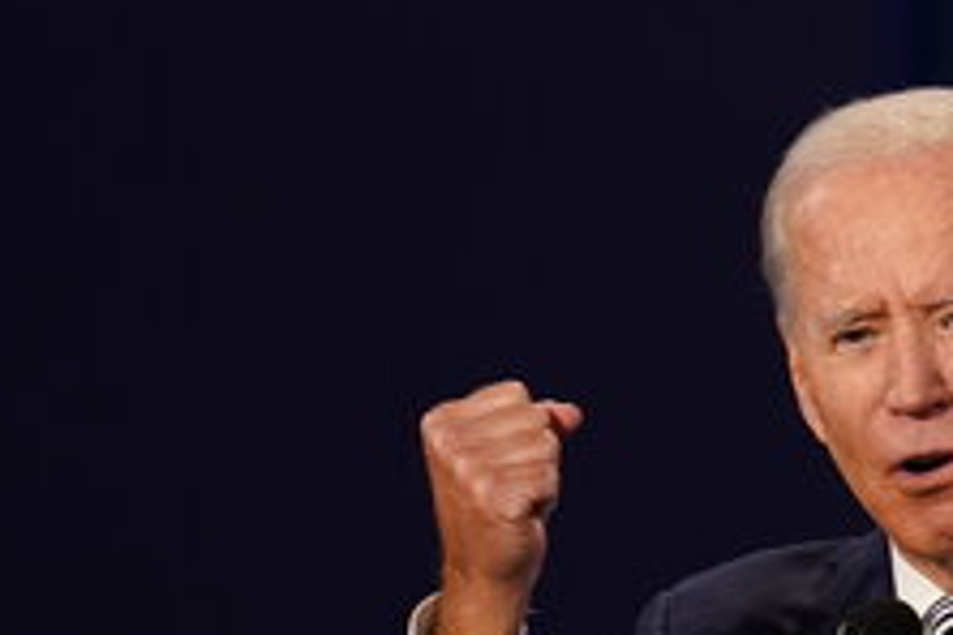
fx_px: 24379
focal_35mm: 921
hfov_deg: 2.2
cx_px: 906
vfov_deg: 1.5
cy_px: 676
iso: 3200
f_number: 3.5
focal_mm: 400
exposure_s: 1/400
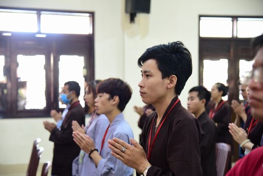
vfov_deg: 20.6
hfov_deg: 30.5
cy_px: 88
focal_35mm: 66
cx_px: 132
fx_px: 482
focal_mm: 66
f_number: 4
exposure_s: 1/25
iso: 1000
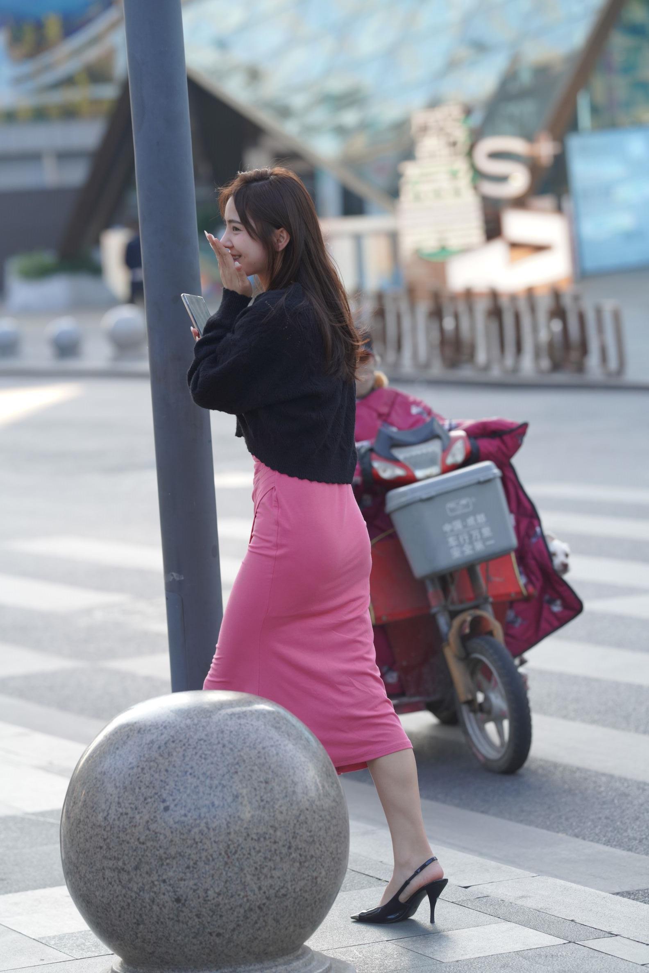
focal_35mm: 135
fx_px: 3650
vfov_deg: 15.2
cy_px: 486
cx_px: 324
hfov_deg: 10.2
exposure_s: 1/800
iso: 500
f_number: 3.5
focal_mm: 135
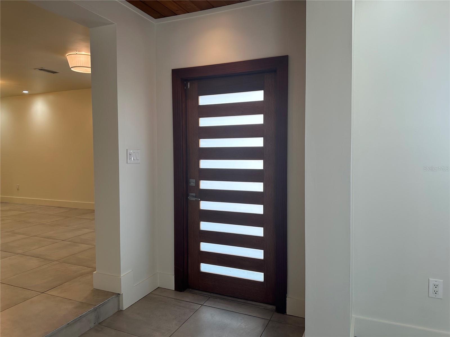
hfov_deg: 71.6
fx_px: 312
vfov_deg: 56.8
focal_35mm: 24
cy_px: 168
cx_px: 225
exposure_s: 1/136
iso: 100
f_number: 1.78
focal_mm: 6.86
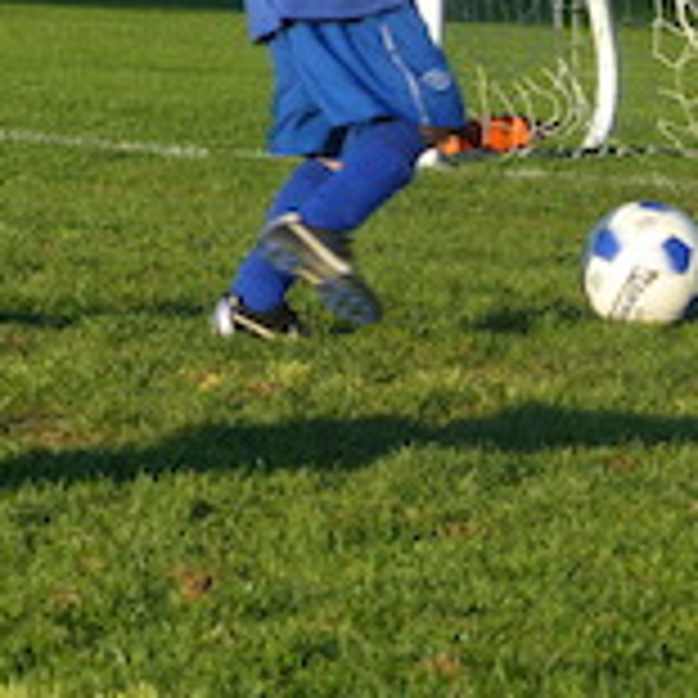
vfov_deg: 5.4
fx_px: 7414
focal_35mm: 325
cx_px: 736
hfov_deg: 5.4
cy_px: -95
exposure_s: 1/400
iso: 100
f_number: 4
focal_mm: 19.2
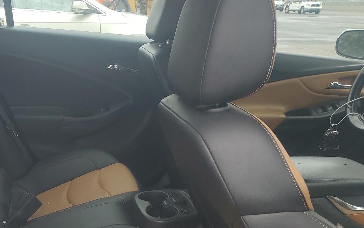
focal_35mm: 45
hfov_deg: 42.5
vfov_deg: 27.9
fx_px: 446
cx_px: 76
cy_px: 189
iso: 50
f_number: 1.5
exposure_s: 1/435
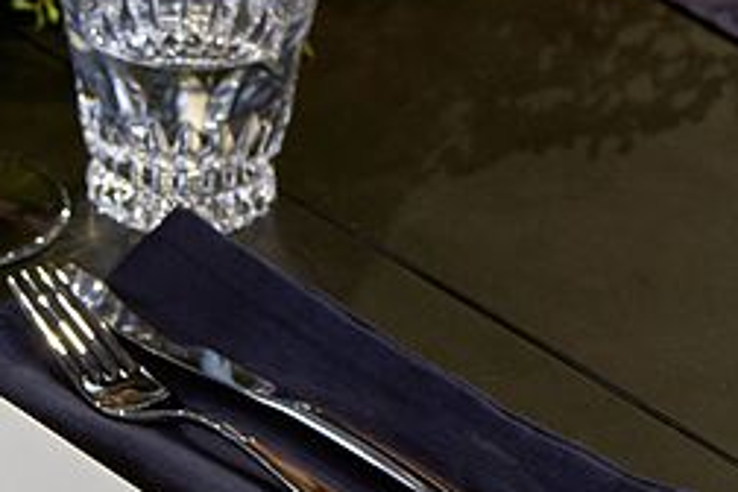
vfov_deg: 3.8
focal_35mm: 361
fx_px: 7400
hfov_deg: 5.6
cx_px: -464
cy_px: 341
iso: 200
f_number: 8
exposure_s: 1/6
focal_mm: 105
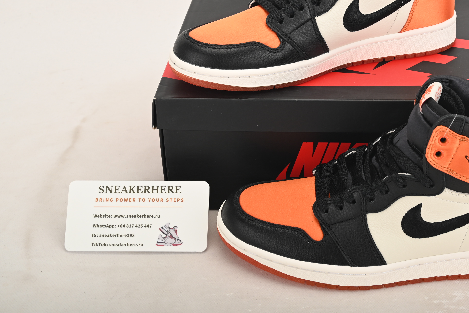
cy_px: 80
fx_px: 938
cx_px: 357
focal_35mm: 72
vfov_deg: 18.8
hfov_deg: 27.6
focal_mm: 46
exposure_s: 1/200
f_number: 11
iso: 100
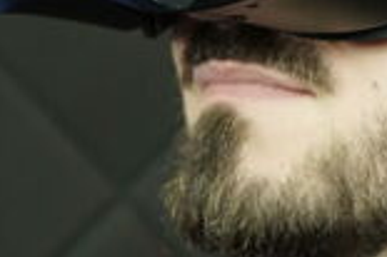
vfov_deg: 9.7
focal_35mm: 139
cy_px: -31
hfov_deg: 14.6
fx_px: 1493
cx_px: 365
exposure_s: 1/160
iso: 3200
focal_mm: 35
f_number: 6.3
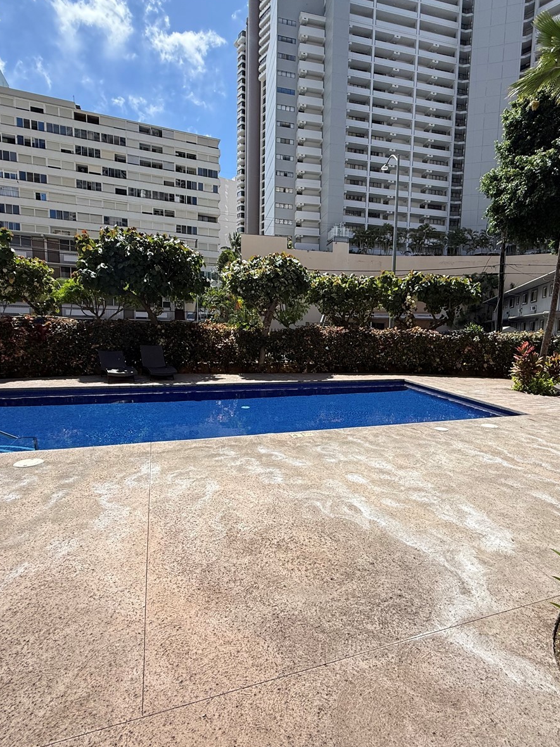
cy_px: 372
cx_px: 317
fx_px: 410
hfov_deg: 68.4
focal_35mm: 19
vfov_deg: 84.7
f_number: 2.2
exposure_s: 1/2024
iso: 50
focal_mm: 2.22
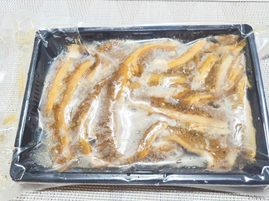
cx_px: 134
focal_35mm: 32
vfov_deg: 44.2
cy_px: 100
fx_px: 249
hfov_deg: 56.8
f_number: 1.8
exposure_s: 1/40
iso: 100
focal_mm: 2.03
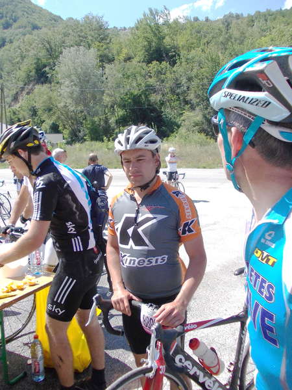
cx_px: 146
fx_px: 315
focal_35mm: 28
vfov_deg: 63.4
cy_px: 195
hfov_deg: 49.7
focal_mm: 4
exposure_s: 1/250
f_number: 5.4
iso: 80
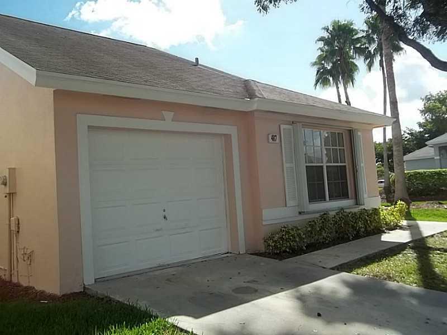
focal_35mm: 32
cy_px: 168
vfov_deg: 44.2
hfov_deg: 56.8
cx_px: 224
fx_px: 413
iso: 64
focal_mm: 5.7
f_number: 8.8
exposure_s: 1/100
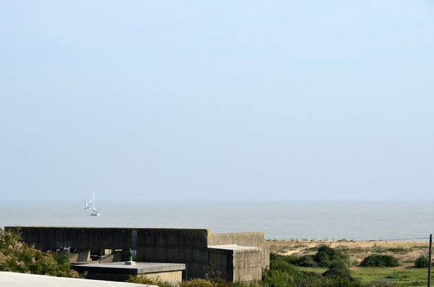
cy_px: 148
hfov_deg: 20.1
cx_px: 190
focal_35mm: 102
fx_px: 1227
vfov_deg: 13.4
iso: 100
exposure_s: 1/640
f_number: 6.3
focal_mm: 60
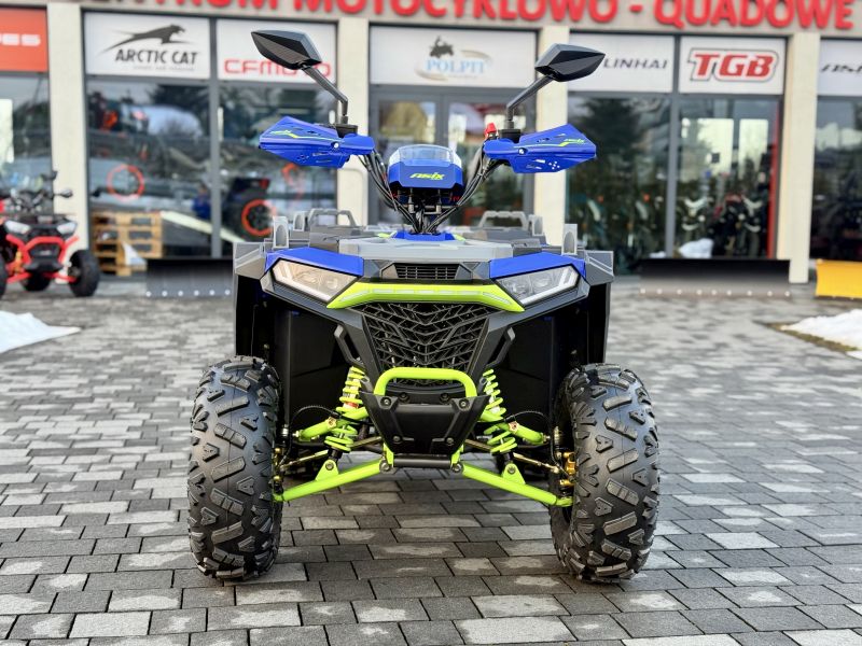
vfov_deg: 30.3
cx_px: 431
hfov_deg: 39.7
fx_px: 1195
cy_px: 323
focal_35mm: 48
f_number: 1.78
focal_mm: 6.76
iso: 64
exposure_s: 1/121
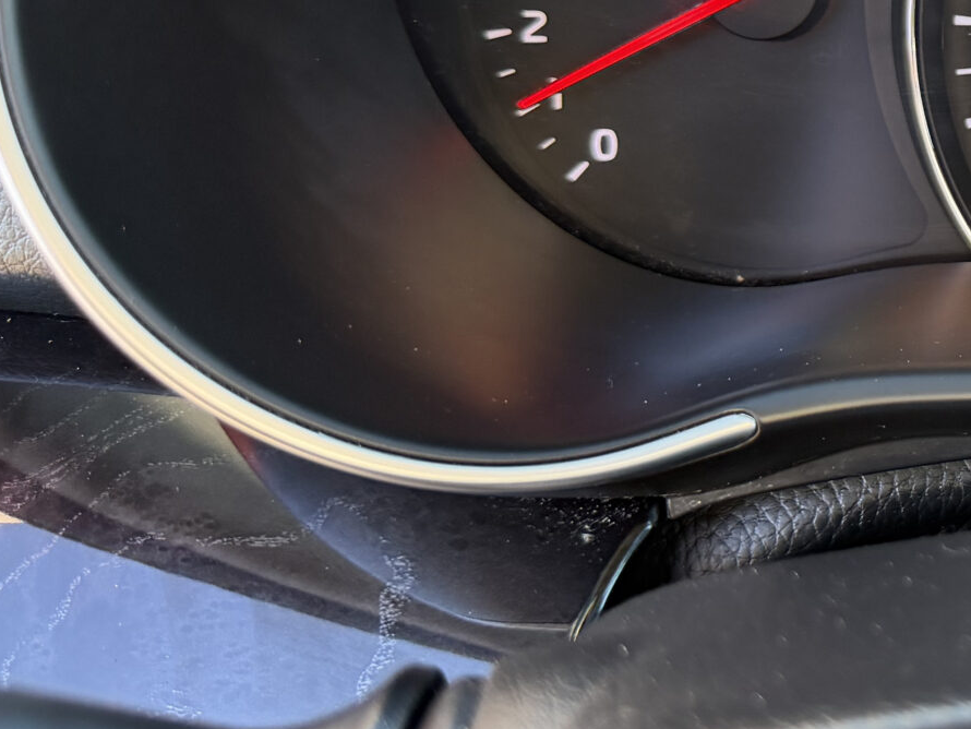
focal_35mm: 69
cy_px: 105
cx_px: 1304
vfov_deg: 21.0
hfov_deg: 24.2
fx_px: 1936
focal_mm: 6.76
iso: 200
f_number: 1.78
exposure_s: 1/85
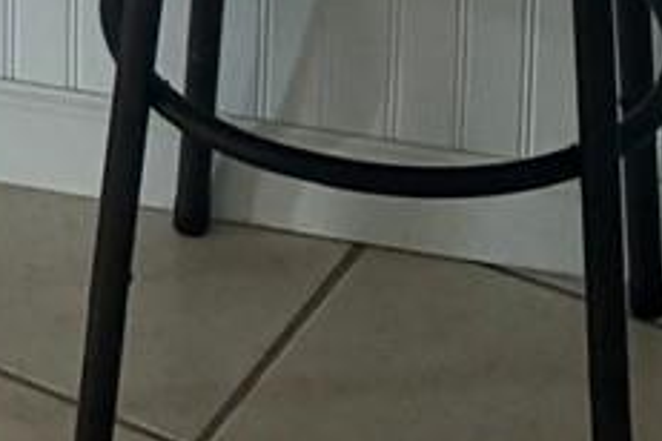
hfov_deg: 11.7
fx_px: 3181
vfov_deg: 6.5
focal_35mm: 173
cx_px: -37
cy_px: -1249
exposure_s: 1/60
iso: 320
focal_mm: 6.76
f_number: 1.78
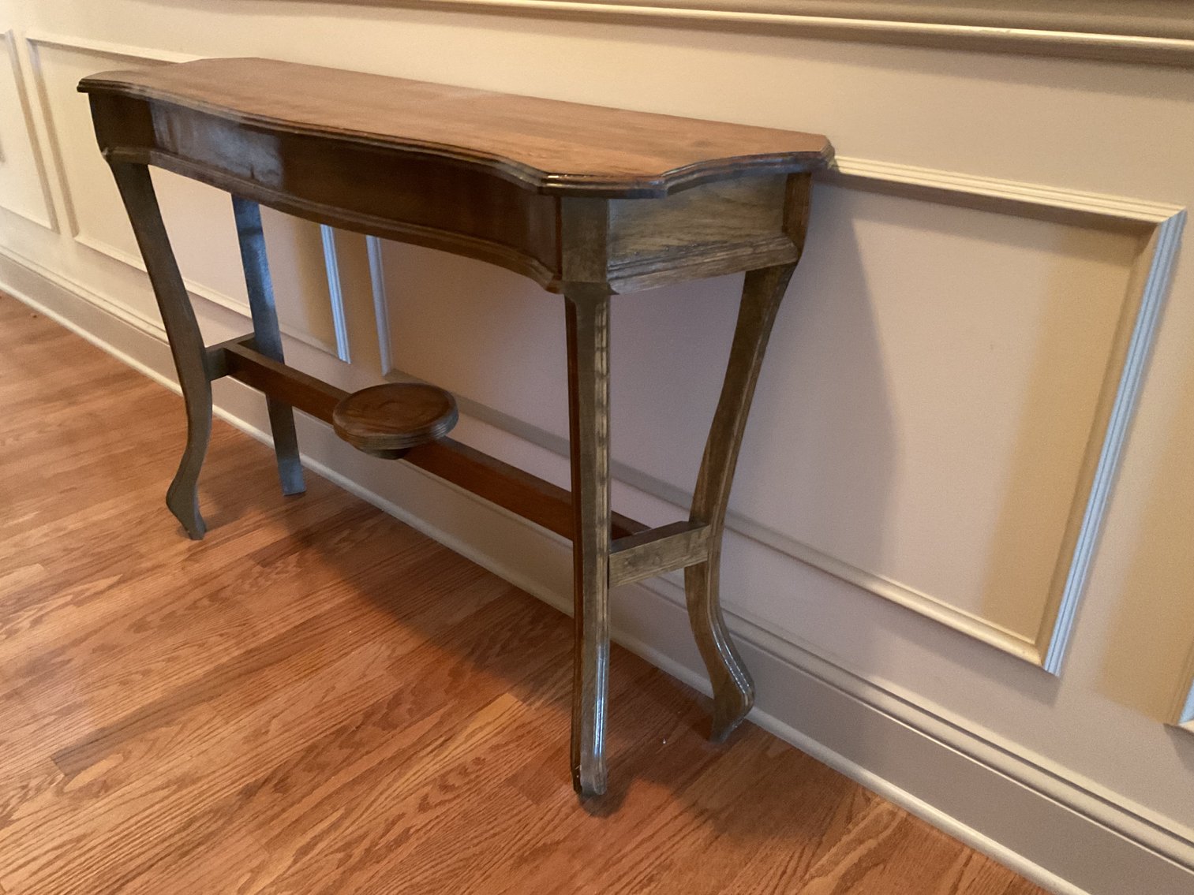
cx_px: 597
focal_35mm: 29
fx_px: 1000
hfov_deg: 61.7
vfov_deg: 48.2
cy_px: 448
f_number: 1.8
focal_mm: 3
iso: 500
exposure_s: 1/30
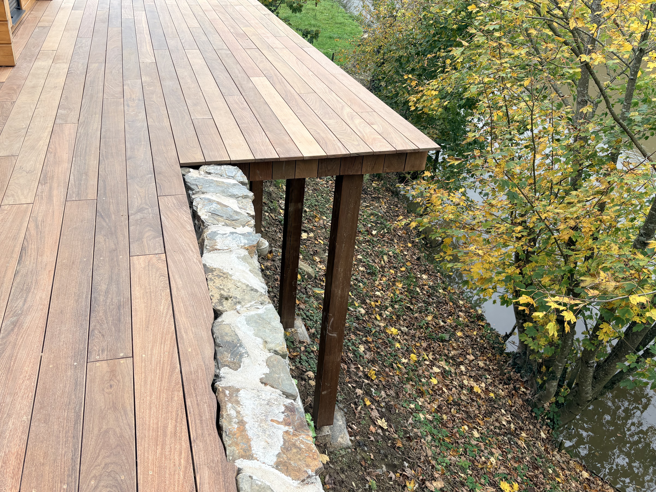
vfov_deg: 45.3
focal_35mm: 31
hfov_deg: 58.0
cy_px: 204
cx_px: 272
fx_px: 587
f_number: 1.6
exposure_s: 1/492
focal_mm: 5.96
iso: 50
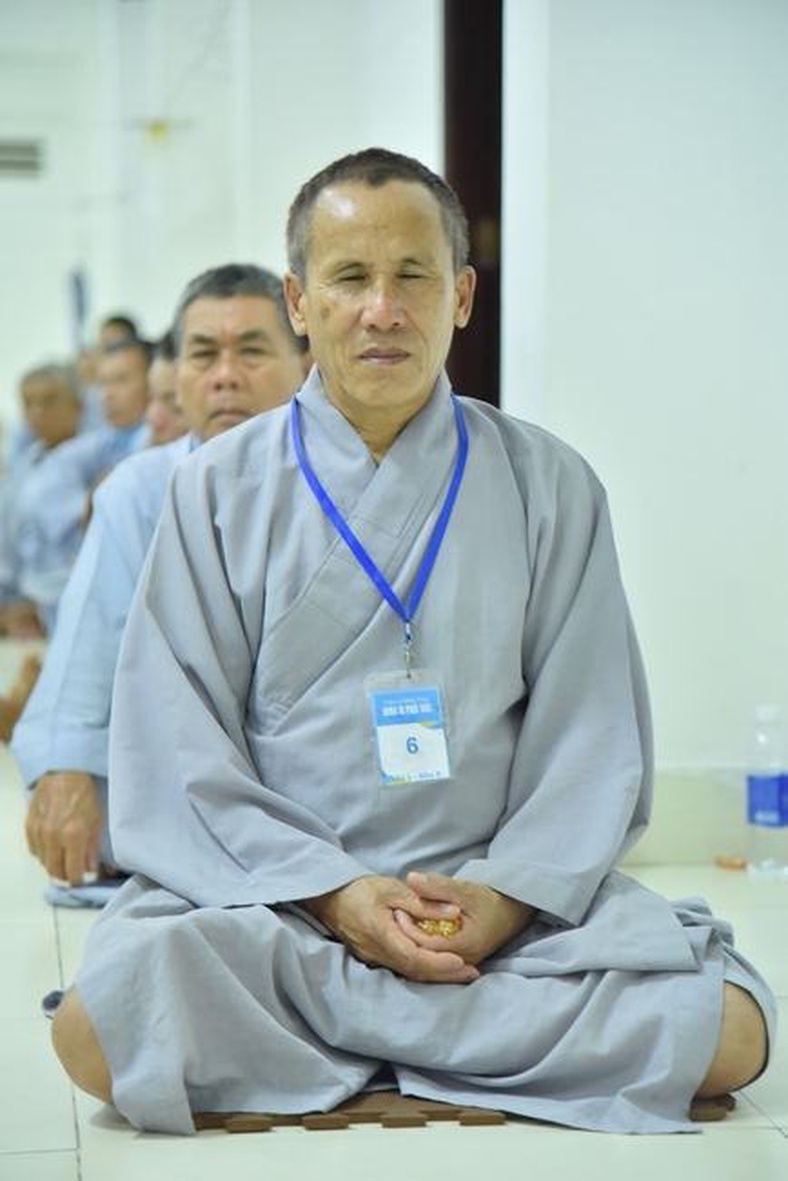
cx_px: 394
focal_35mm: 105
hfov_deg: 13.1
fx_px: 3444
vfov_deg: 19.4
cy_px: 590
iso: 3200
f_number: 4
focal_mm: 105
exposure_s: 1/80
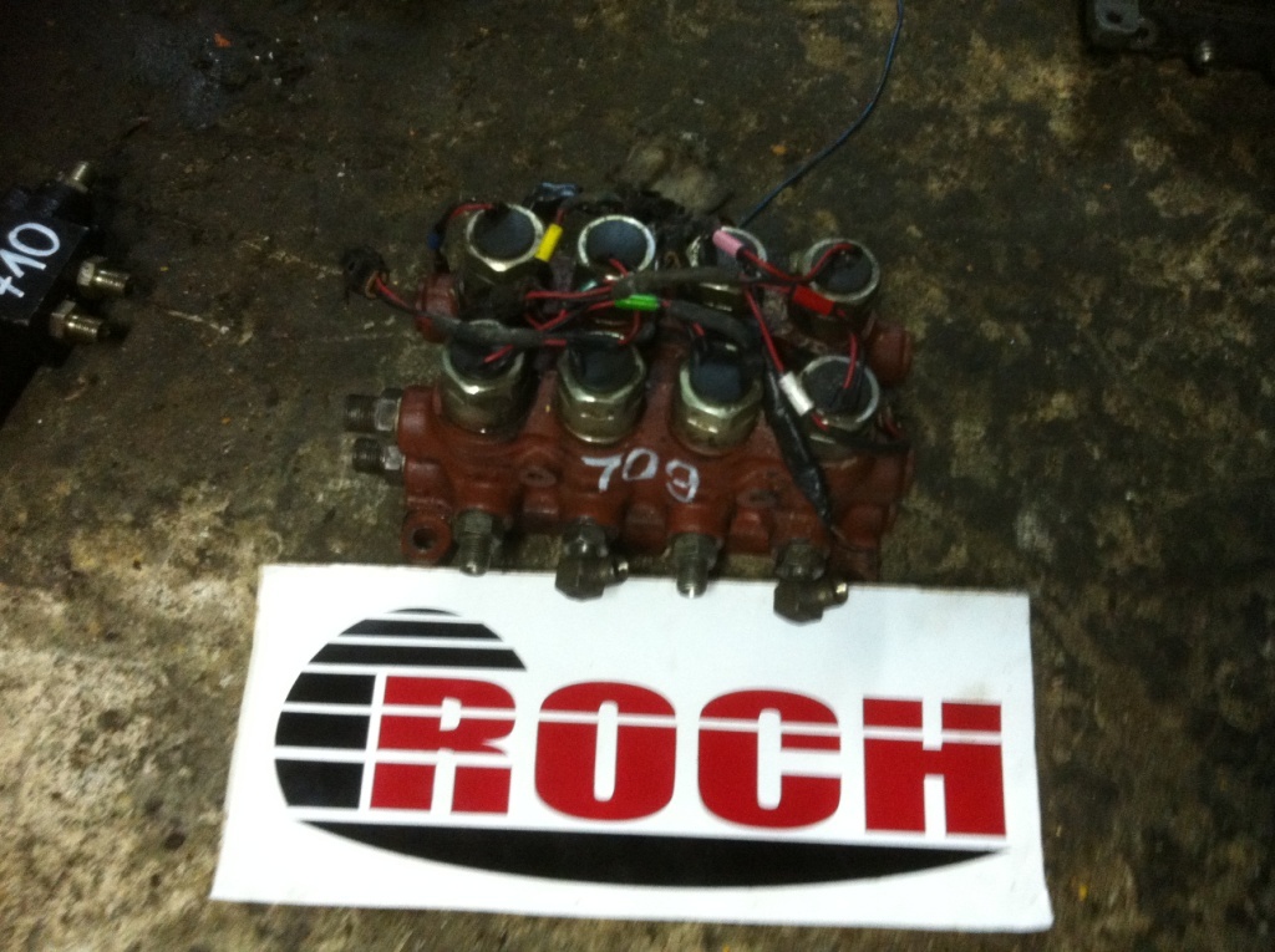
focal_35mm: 35
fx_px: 1287
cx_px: 638
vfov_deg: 40.6
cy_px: 476
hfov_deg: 52.7
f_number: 2.8
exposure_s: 1/15
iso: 400
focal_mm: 3.85
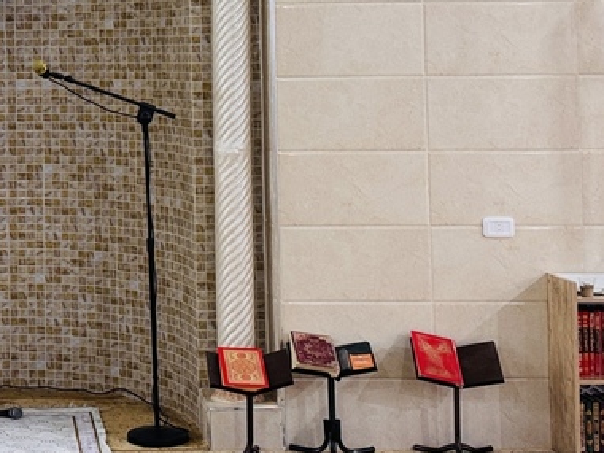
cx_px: -2
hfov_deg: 20.8
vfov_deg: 15.9
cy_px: -6
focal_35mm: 91
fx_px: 1588
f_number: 1.78
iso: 160
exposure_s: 1/100
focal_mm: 6.76
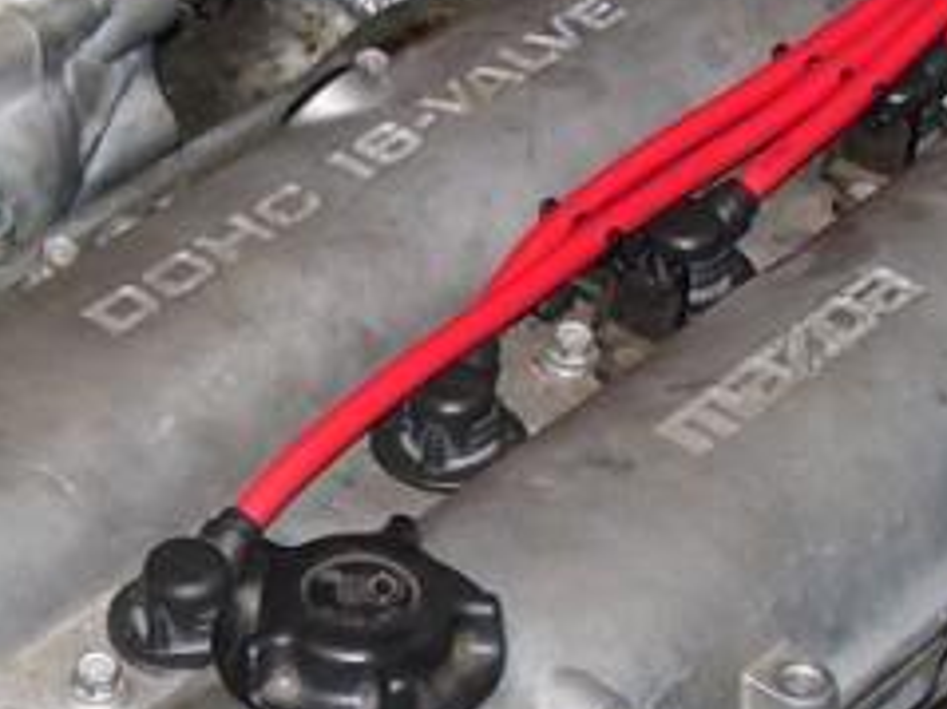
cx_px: 210
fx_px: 4156
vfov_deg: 9.7
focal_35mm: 152
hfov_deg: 12.9
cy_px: 487
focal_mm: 6
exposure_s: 1/60
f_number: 2.7
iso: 80
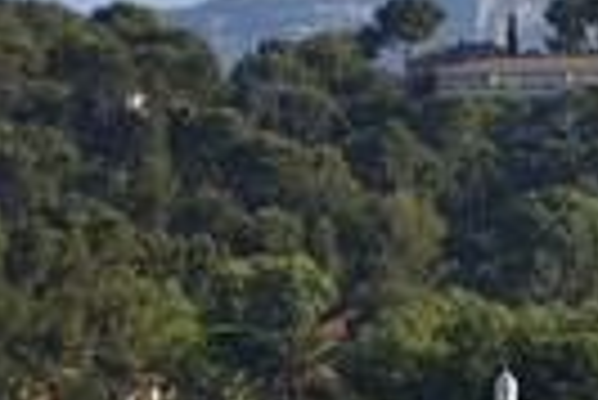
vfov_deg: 2.2
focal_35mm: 630
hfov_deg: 3.3
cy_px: 324
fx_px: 10476
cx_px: 432
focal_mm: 200
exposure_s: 1/320
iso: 200
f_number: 13
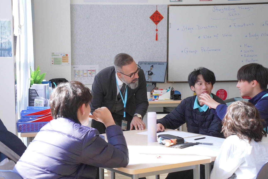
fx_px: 528
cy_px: 106
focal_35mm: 71
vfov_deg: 19.2
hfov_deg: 28.4
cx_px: 107
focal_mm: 58
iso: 8000
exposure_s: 1/2000
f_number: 5.6
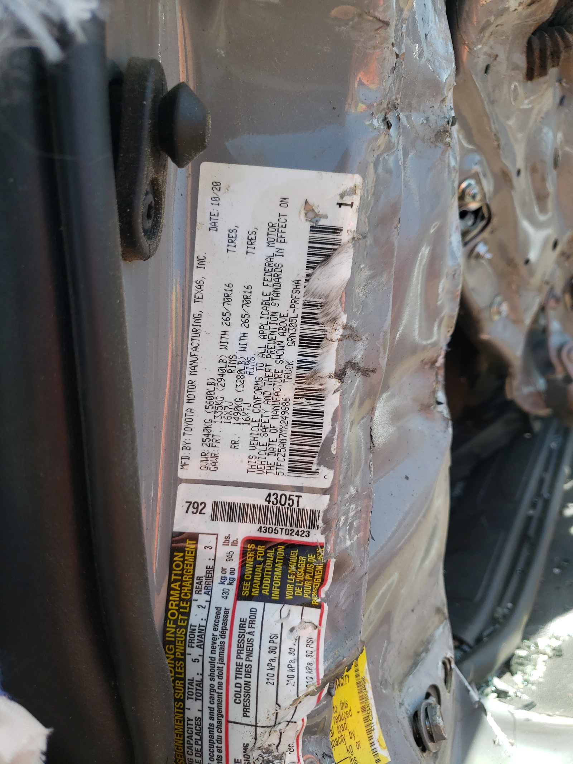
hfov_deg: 53.1
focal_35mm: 26
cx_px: 286
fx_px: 574
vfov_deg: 67.3
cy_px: 382
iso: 50
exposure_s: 1/714
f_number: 1.5
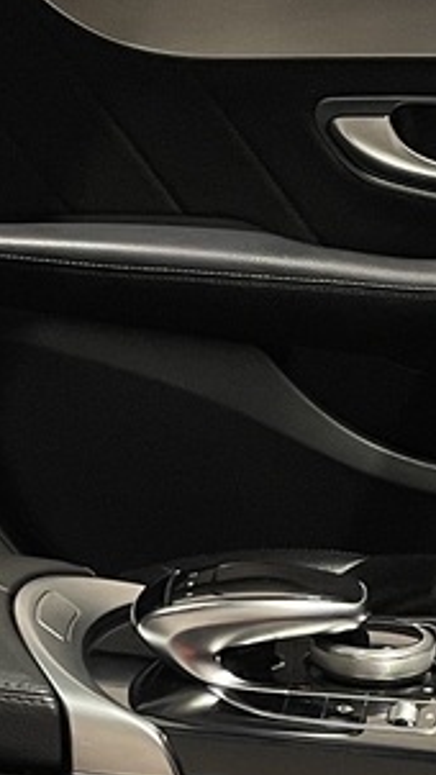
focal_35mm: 135
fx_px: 2773
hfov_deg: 9.0
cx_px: 162
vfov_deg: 15.4
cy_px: 870
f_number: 1.6
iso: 125
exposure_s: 1/50
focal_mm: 4.2
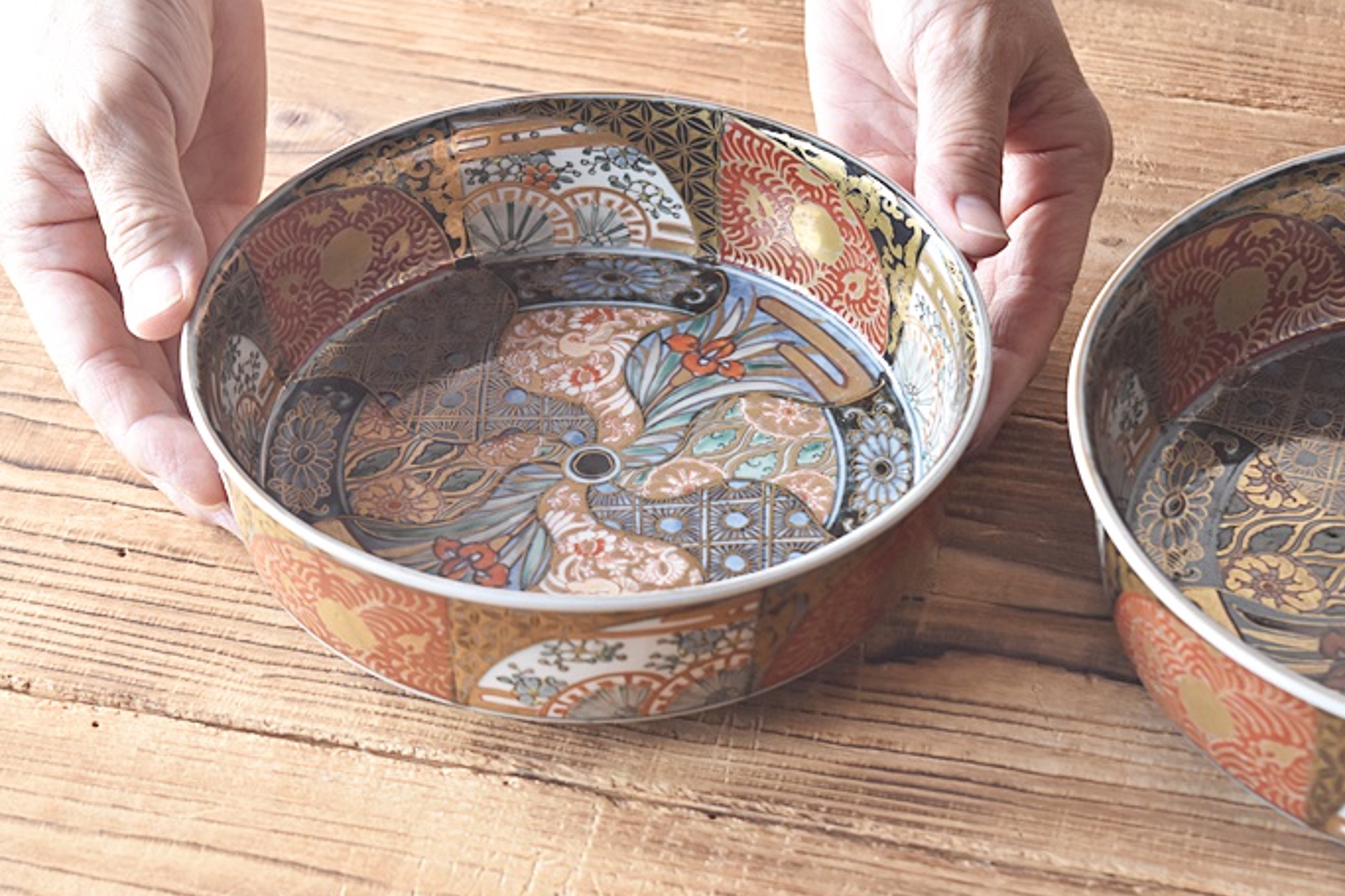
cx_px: 664
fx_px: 3607
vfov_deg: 14.2
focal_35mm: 97
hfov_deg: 21.1
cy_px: 485
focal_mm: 55
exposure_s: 1/6
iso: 800
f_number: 5.6
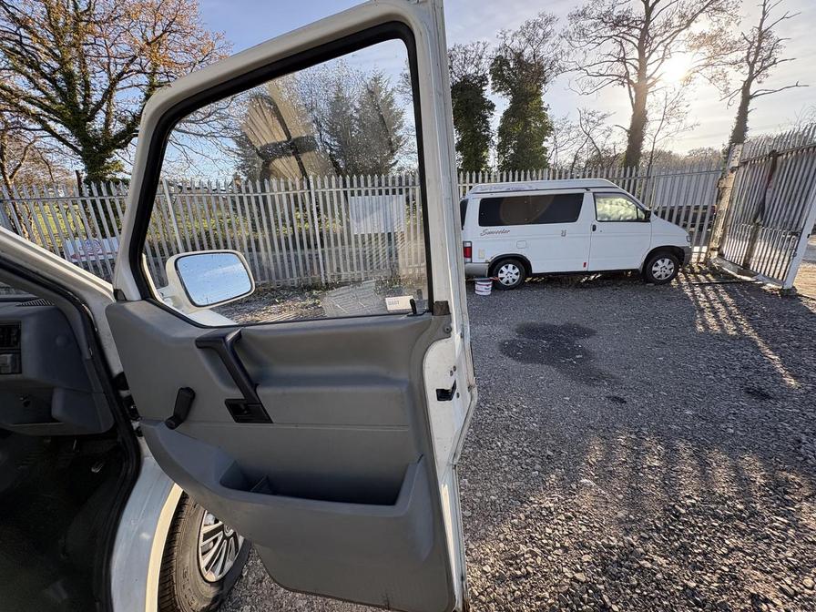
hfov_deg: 102.1
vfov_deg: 85.7
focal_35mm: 14
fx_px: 330
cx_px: 408
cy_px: 306
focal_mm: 2.22
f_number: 2.2
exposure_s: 1/309
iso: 40
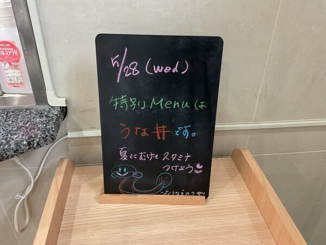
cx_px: 163
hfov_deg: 61.7
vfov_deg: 48.2
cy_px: 122
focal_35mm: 29
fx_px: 273
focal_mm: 3
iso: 200
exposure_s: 1/60
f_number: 1.8
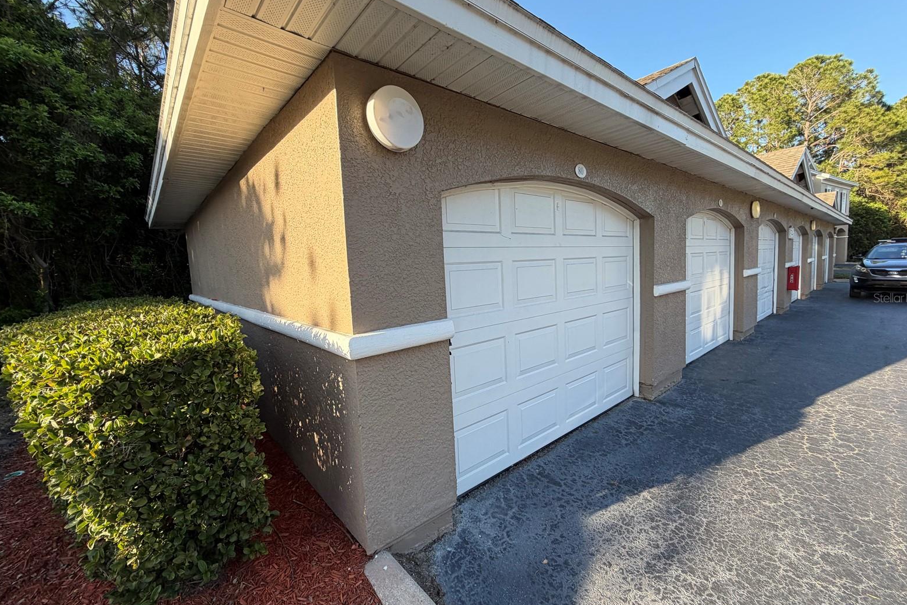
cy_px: 298
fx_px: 378
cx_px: 461
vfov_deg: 77.3
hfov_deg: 100.4
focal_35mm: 15
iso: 50
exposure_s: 1/347
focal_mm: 2.22
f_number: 2.2
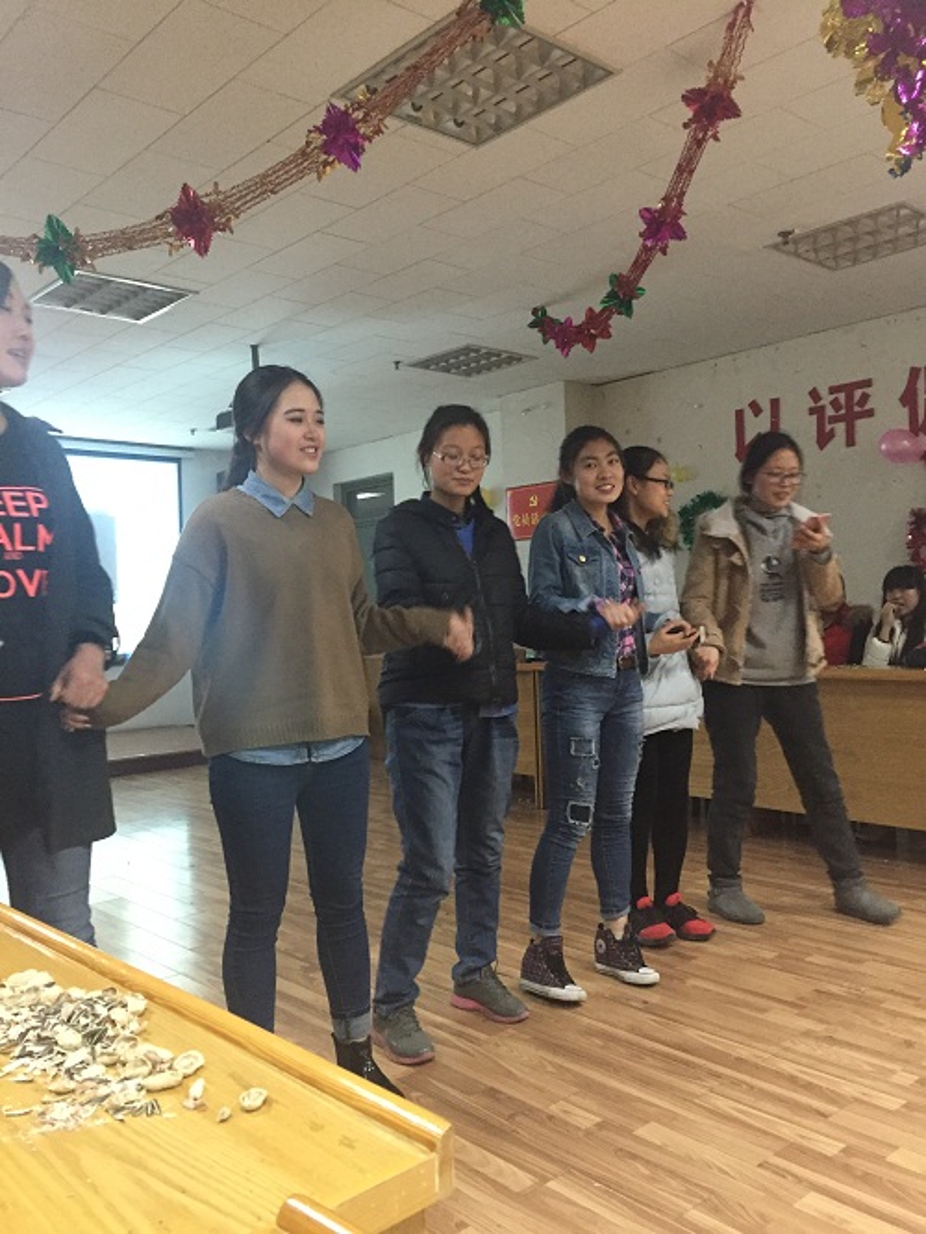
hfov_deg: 48.3
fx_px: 1034
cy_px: 617
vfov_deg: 61.6
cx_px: 463
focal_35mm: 29
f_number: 2.2
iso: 320
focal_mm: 4.15
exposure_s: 1/17
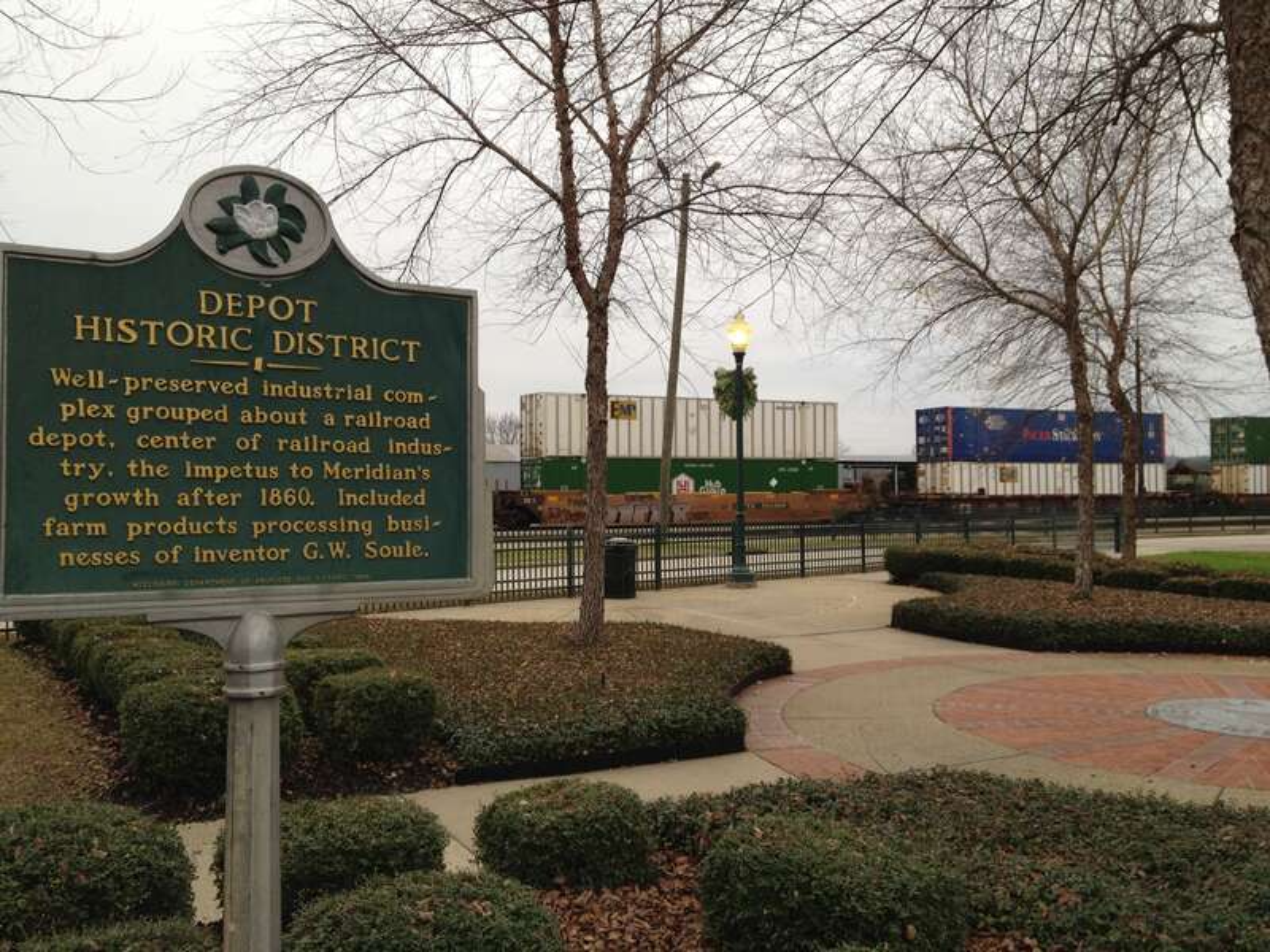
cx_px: 635
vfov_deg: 40.7
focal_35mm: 35
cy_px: 476
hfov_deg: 52.6
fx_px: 1284
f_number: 2.4
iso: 64
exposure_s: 1/143
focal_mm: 4.28
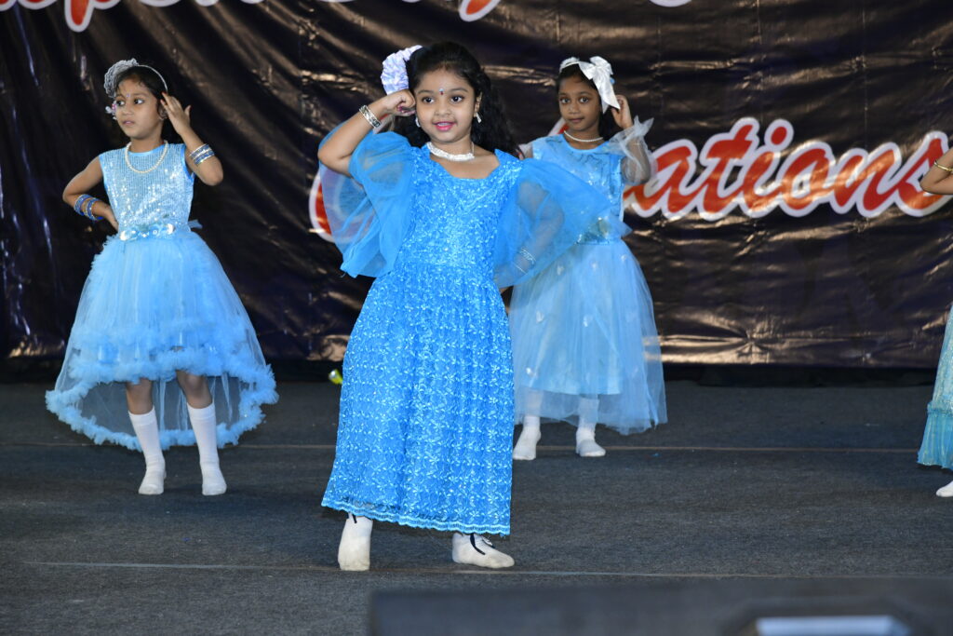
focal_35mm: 112
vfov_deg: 12.2
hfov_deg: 18.3
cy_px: 318
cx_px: 476
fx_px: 2965
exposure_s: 1/200
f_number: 7.1
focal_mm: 112
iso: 2500
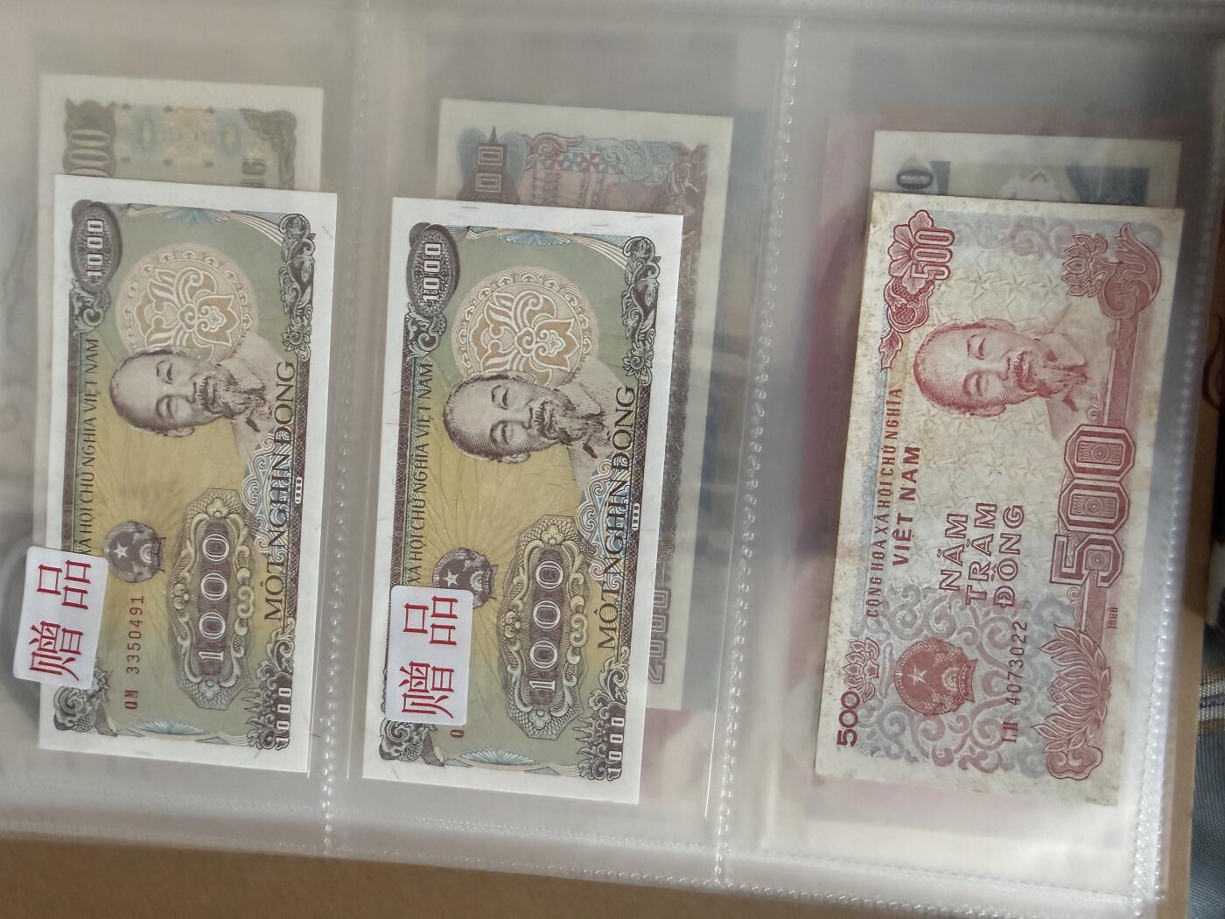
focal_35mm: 24
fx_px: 849
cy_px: 460
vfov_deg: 56.8
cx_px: 612
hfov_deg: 71.6
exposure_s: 1/86
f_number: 2.2
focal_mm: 2.22
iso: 320
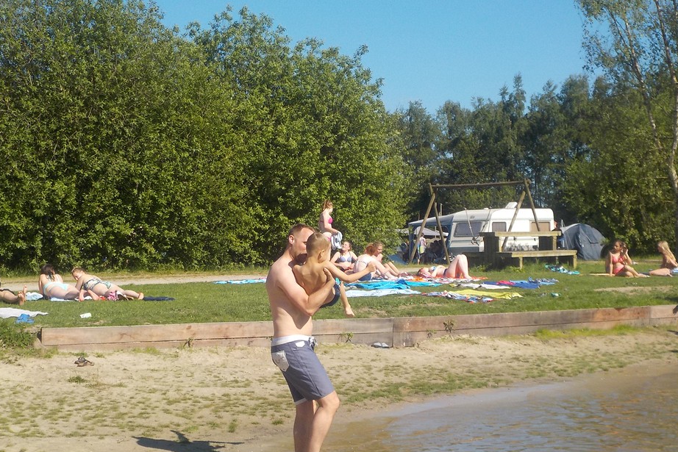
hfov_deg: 30.1
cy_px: 259
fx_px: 1262
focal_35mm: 67
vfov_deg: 20.3
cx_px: 347
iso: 125
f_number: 4.7
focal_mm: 7.9
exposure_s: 1/640
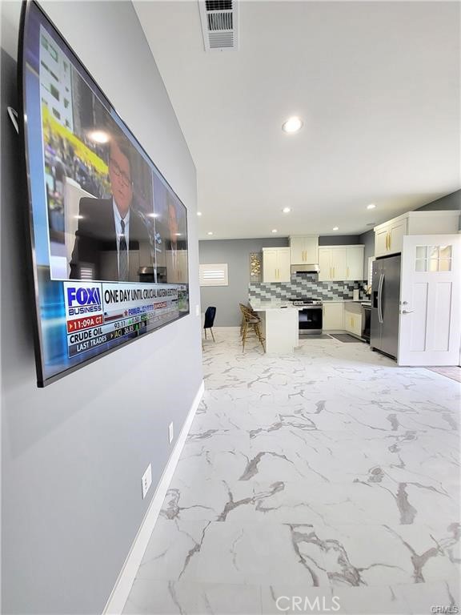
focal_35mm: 13
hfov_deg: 89.9
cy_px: 308
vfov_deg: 106.2
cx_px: 230
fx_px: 231
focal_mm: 1.74
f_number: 2.2
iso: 50
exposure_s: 1/60.2
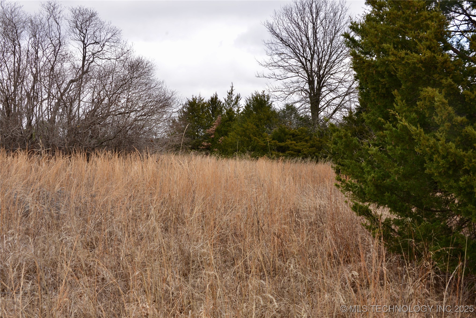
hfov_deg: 48.4
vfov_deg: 33.4
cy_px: 159
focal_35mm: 40
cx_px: 238
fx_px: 529
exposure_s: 1/200
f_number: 10
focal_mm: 40
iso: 320
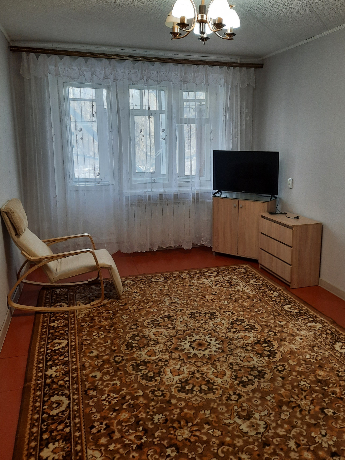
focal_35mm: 29
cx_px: 198
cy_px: 210
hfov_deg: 48.1
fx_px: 385
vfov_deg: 61.6
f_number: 2
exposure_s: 1/50
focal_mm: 4.6
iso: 250
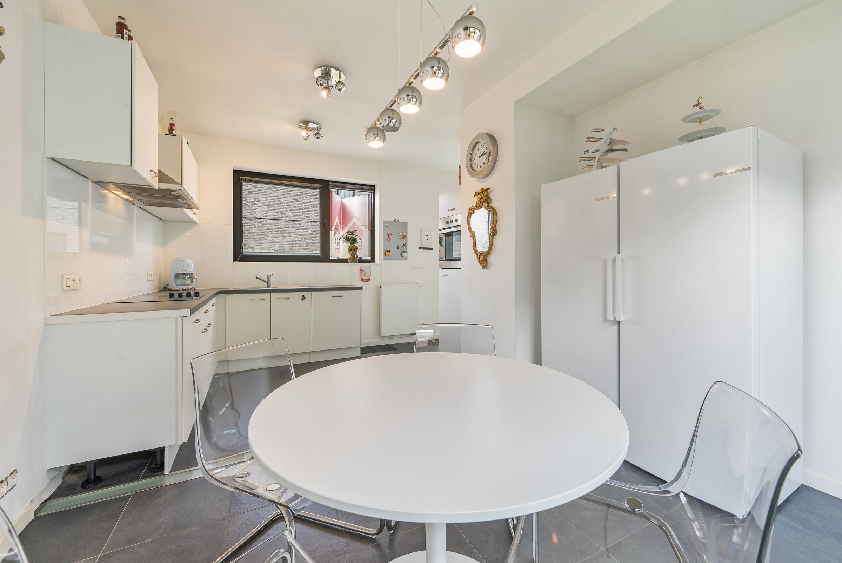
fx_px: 328
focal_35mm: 14
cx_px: 421
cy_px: 282
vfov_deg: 81.3
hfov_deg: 104.2
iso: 250
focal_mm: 14
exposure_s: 1/15
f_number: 8
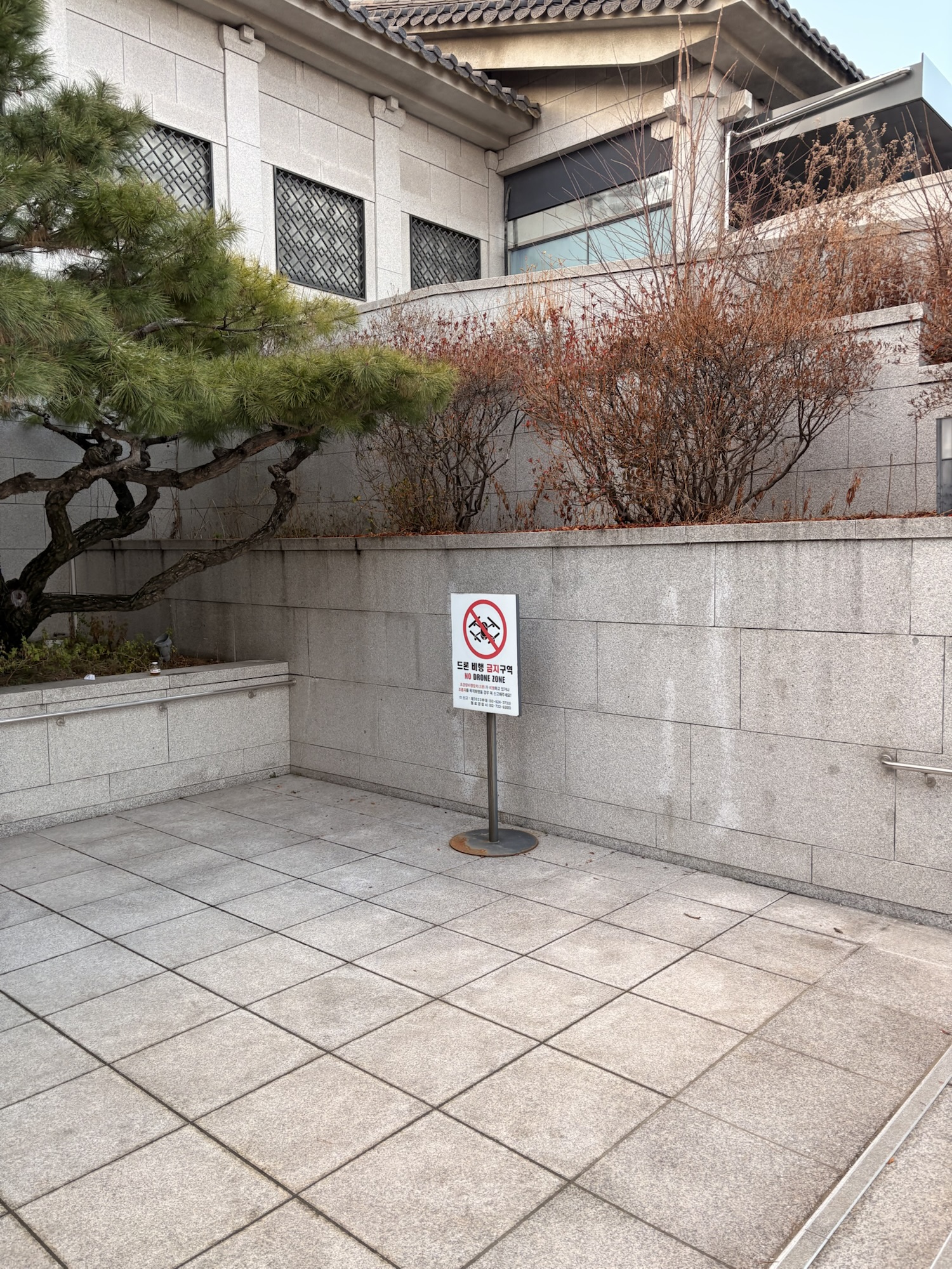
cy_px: 634
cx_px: 476
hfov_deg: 53.1
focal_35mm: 26
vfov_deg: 67.3
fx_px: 953
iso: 64
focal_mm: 5.96
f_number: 1.6
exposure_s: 1/122
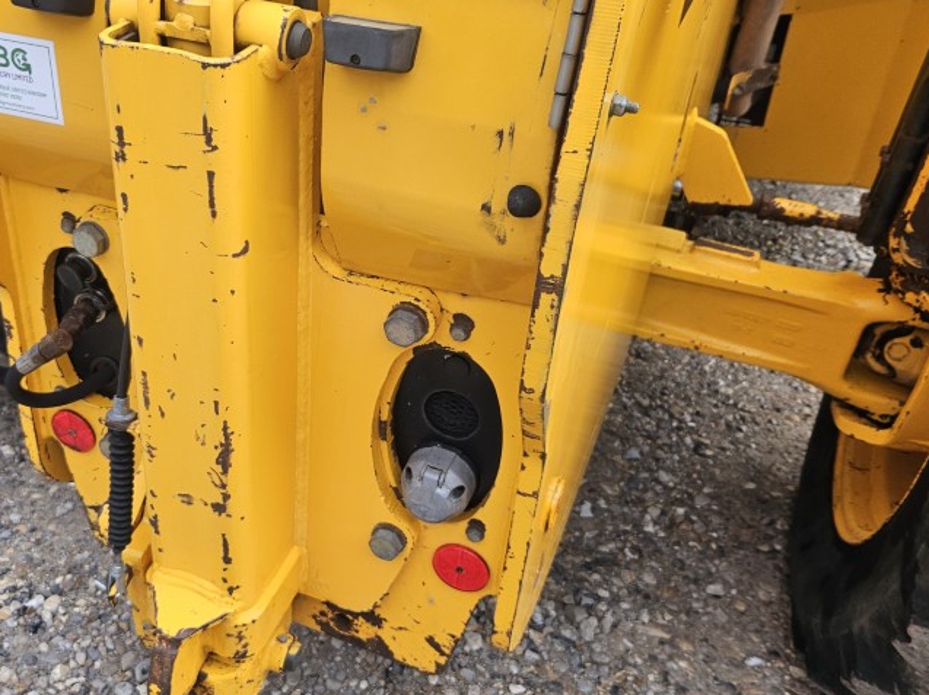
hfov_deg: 49.3
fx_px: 992
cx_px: 309
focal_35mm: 37
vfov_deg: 38.6
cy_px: 309
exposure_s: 1/359
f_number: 1.8
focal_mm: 5.4
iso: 100
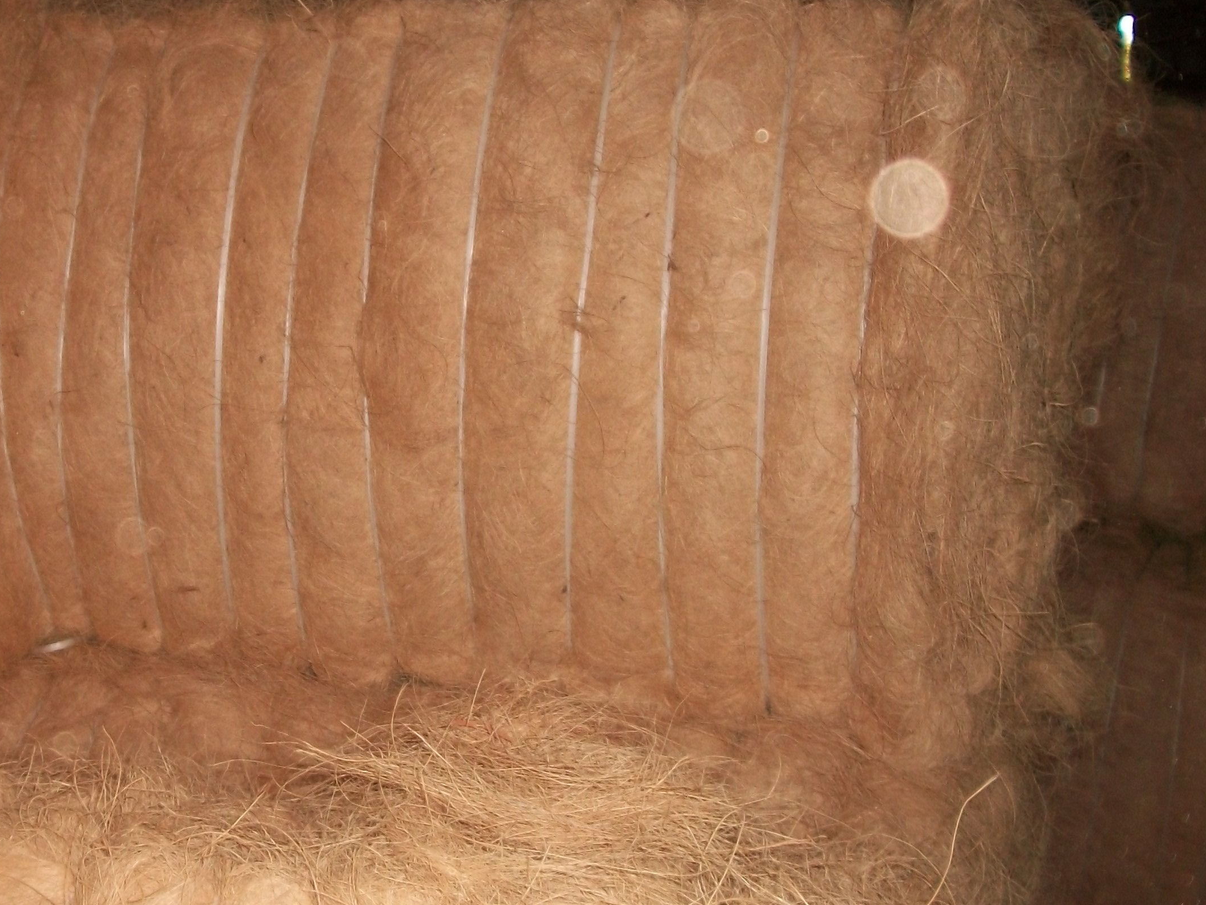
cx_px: 296
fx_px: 1916
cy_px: 492
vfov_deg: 26.5
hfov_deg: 34.2
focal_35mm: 55
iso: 80
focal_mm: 5.7
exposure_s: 1/60
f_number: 2.9
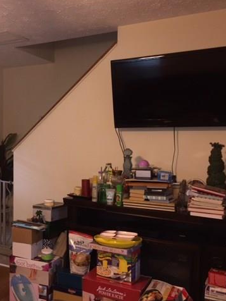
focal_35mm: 39
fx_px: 339
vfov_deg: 47.9
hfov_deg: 35.7
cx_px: 46
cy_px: 150
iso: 80
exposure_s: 1/30
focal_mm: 4.15
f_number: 2.2
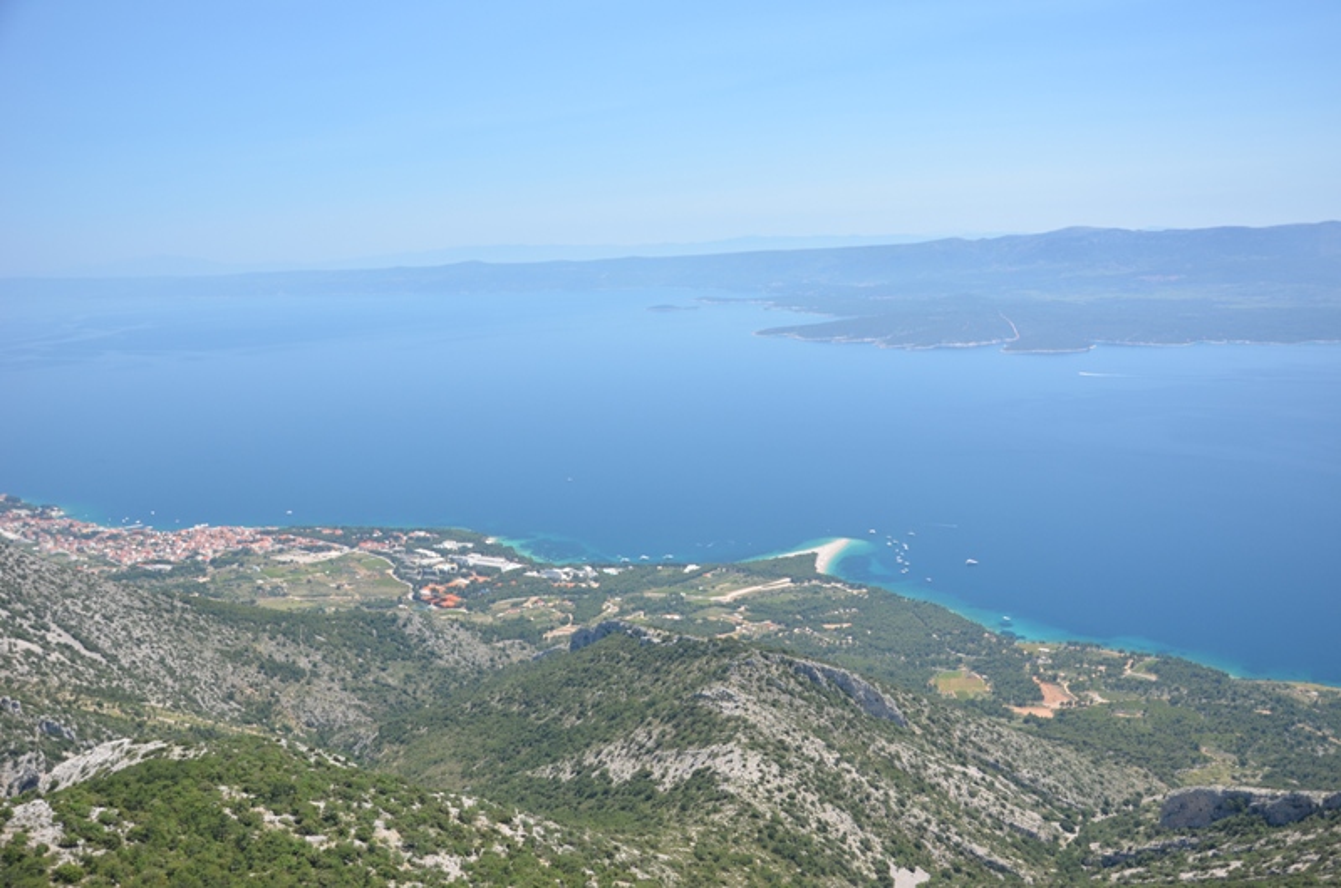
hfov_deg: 59.6
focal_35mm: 32
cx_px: 670
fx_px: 1171
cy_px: 444
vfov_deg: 41.5
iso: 200
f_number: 7.1
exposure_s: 1/200
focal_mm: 21
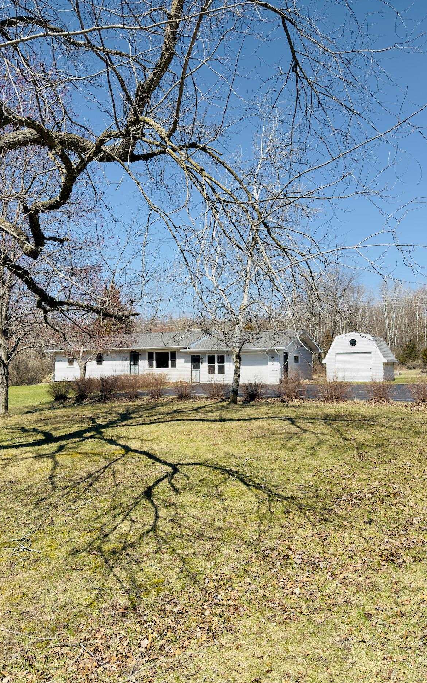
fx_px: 484
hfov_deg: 47.5
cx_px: 193
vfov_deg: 70.4
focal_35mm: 26
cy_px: 345
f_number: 1.78
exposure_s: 1/3135
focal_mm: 6.76
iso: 64
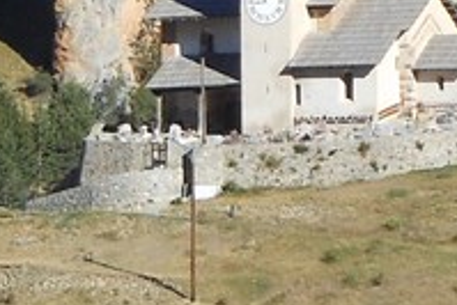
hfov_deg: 3.5
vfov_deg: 2.3
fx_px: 7495
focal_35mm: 590
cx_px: 230
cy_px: -319
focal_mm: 15.5
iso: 80
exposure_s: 1/500
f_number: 4.6
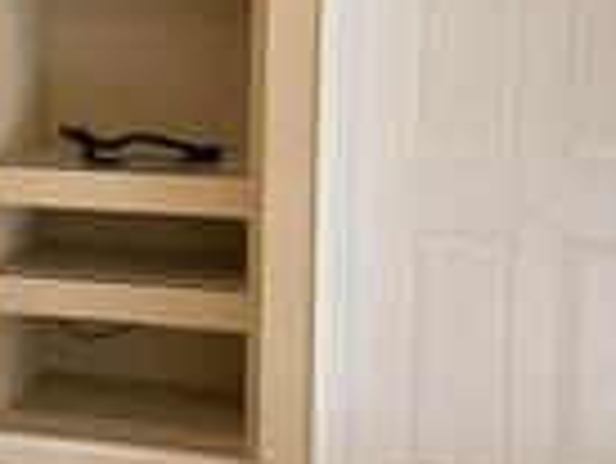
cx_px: 130
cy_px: 113
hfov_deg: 27.3
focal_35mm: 70
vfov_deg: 20.9
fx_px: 1247
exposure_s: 1/60
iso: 250
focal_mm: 6.76
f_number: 1.78
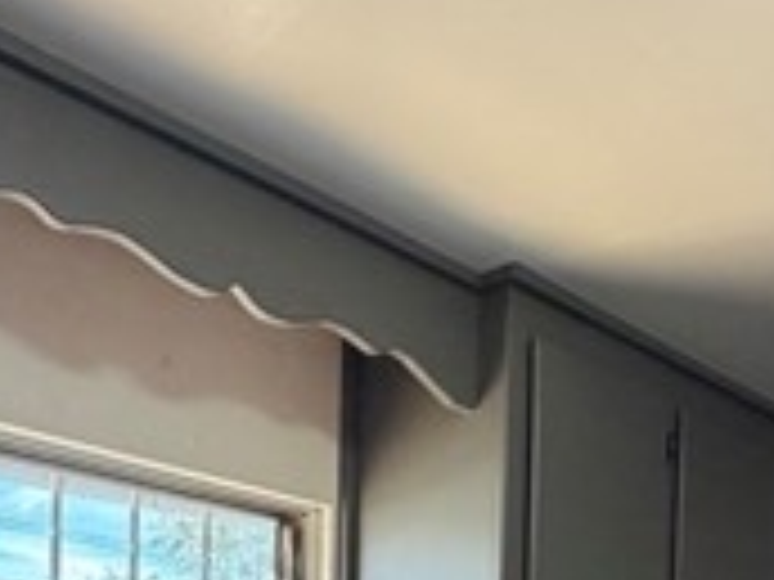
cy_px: 823
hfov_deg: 36.3
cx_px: 230
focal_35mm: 52
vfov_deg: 23.5
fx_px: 1163
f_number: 2.2
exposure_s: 1/120
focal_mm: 2.22
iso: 250
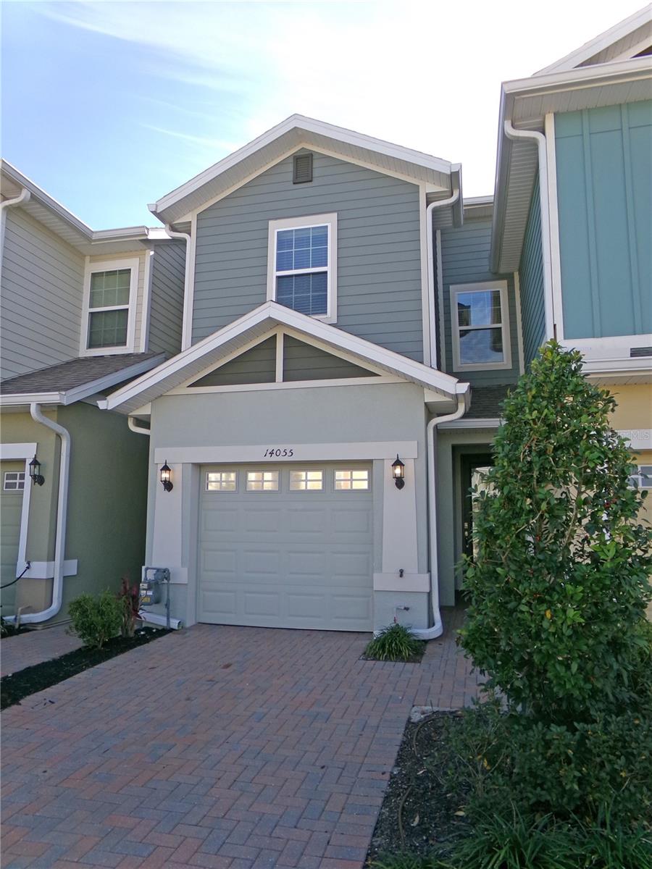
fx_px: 603
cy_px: 434
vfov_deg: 71.6
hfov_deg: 56.8
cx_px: 326
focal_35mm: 24
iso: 100
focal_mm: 4.3
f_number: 11.07
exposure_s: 1/52
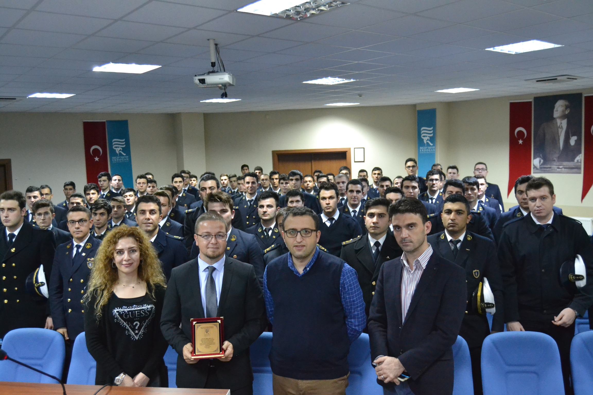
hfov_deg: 57.2
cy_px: 198
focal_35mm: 33
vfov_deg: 40.0
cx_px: 296
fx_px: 544
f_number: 3.5
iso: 3200
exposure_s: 1/40
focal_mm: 22
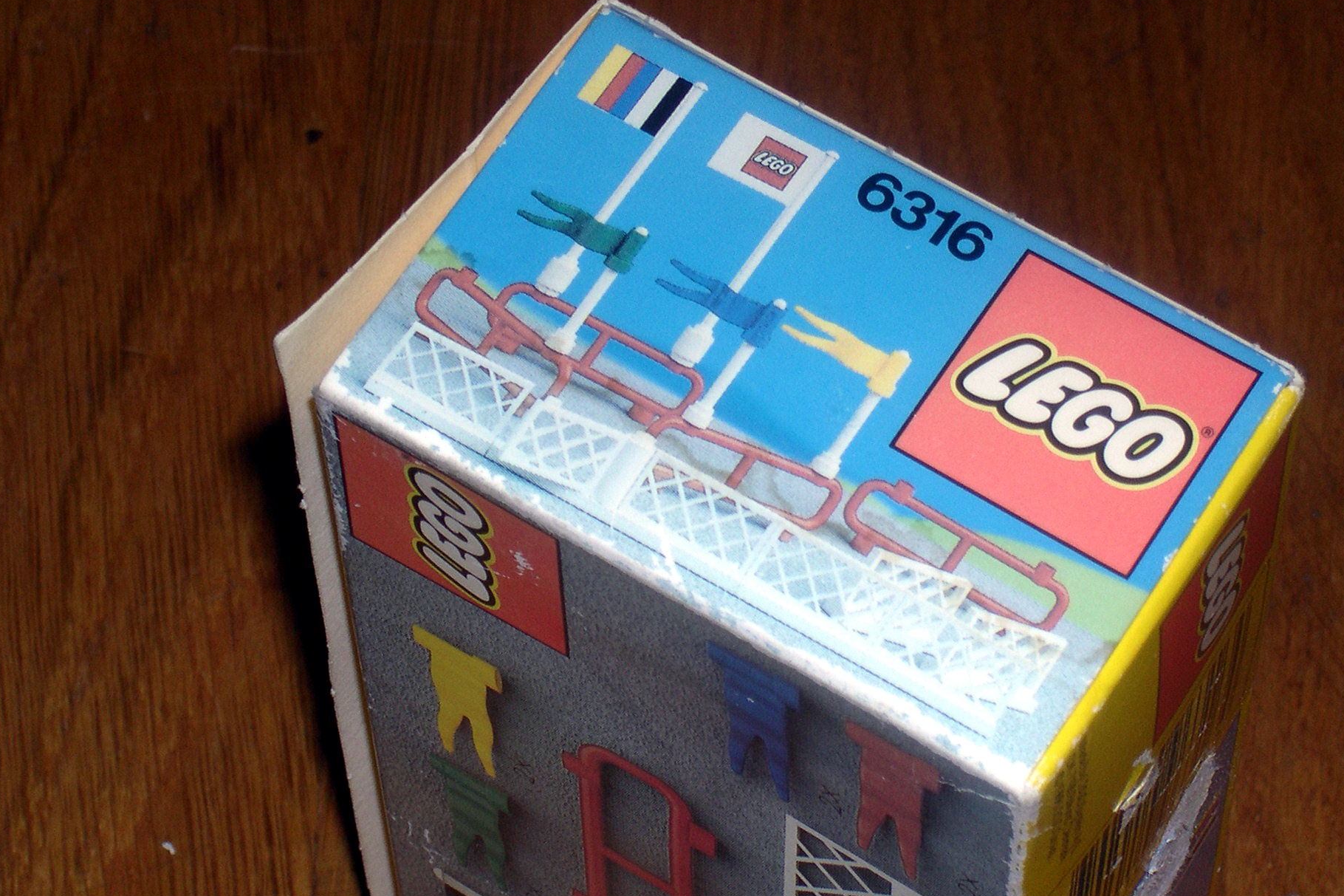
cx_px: 763
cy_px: 500
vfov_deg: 9.3
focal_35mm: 148
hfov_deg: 13.9
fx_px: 5524
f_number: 13.4
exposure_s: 1/60
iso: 100
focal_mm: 24
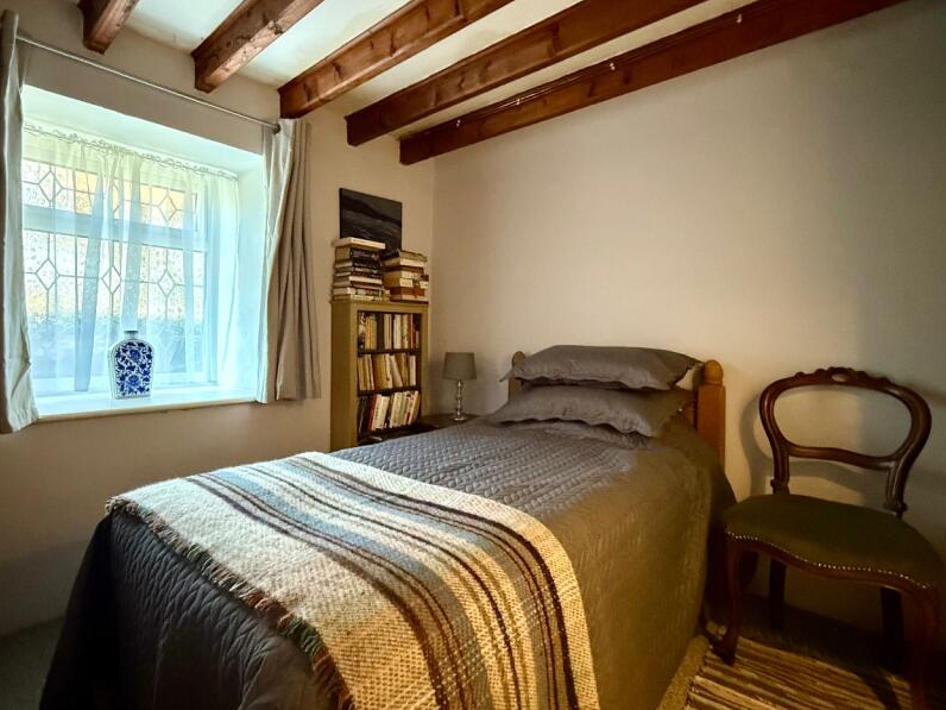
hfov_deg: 87.4
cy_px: 333
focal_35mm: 18
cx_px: 420
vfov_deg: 71.5
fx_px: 492
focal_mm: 2.22
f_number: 2.2
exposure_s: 1/60
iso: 1000
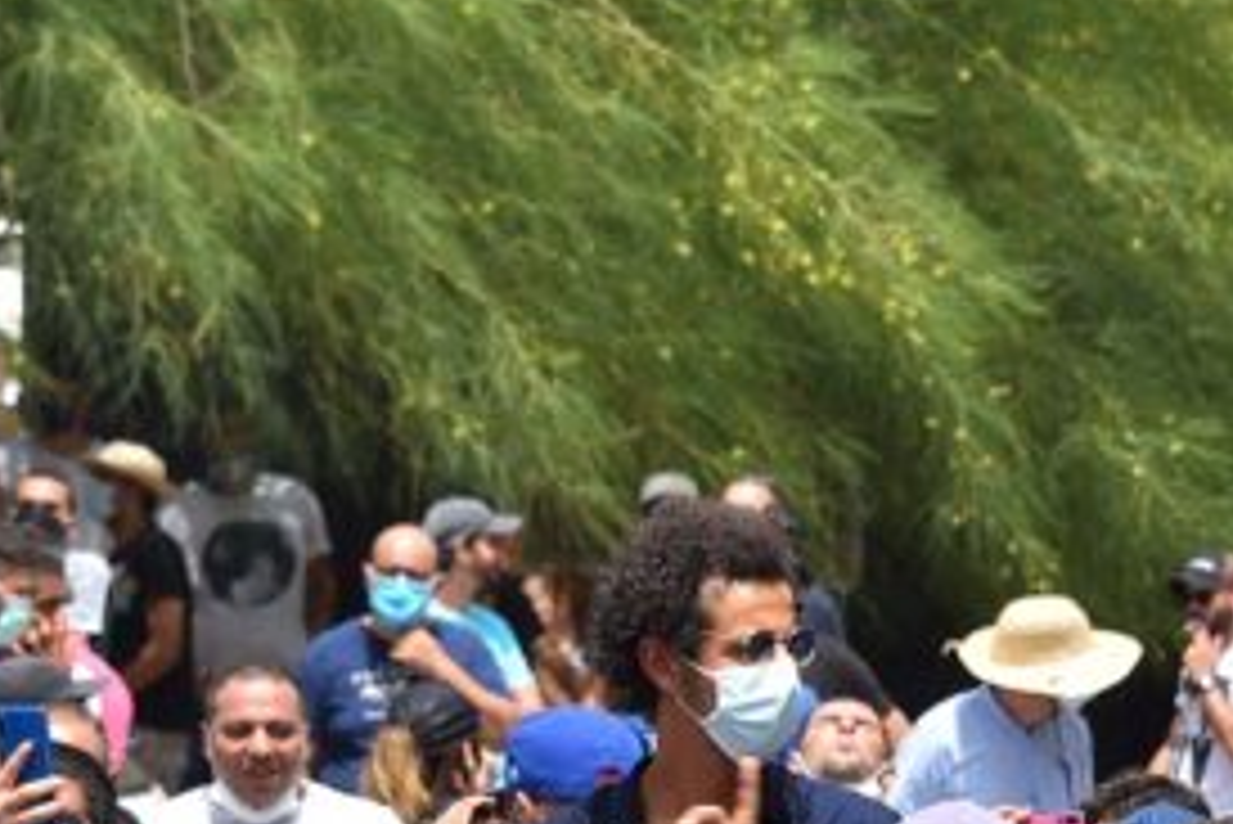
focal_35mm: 424
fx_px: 14529
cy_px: 1094
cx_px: 1017
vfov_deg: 3.2
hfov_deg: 4.9
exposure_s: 1/250
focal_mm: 135
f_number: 8
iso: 160
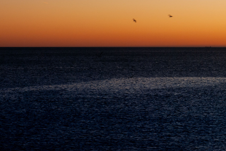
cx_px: 142
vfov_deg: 9.2
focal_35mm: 149
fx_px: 936
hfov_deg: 13.8
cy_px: 17
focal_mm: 55
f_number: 10
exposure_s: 1/25
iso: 100
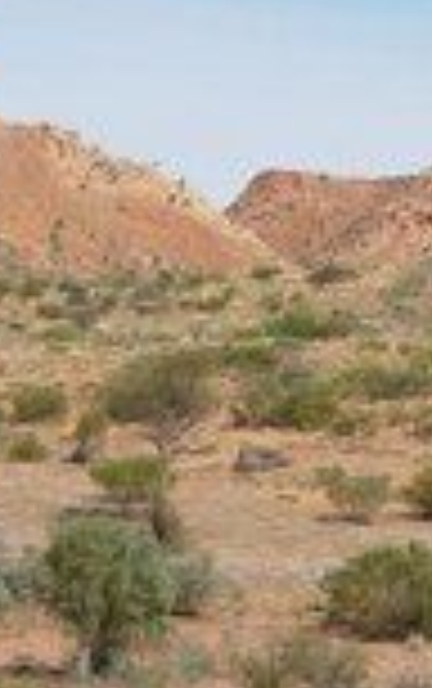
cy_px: 409
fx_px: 2968
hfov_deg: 8.2
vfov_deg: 13.2
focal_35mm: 158
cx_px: 634
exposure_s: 1/995
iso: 79
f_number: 4.8
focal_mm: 7.8
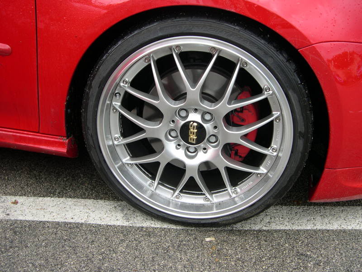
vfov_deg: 37.7
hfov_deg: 49.0
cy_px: 136
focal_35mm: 38
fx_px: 397
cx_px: 181
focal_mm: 8
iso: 100
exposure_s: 1/270
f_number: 2.8
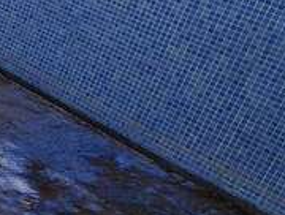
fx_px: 817
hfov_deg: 11.4
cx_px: -572
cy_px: 96
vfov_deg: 15.0
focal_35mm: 99
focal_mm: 2.16
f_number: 2.2
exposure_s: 1/640
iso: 50
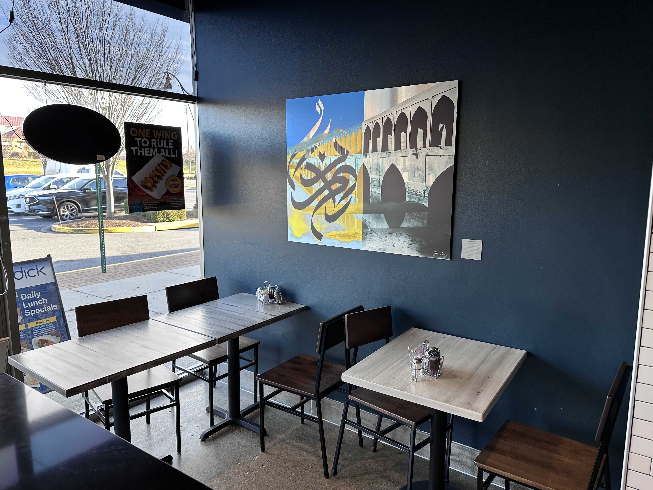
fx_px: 472
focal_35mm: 25
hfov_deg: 69.4
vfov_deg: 54.9
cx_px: 334
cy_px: 243
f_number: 1.78
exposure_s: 1/121
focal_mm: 6.86
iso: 80
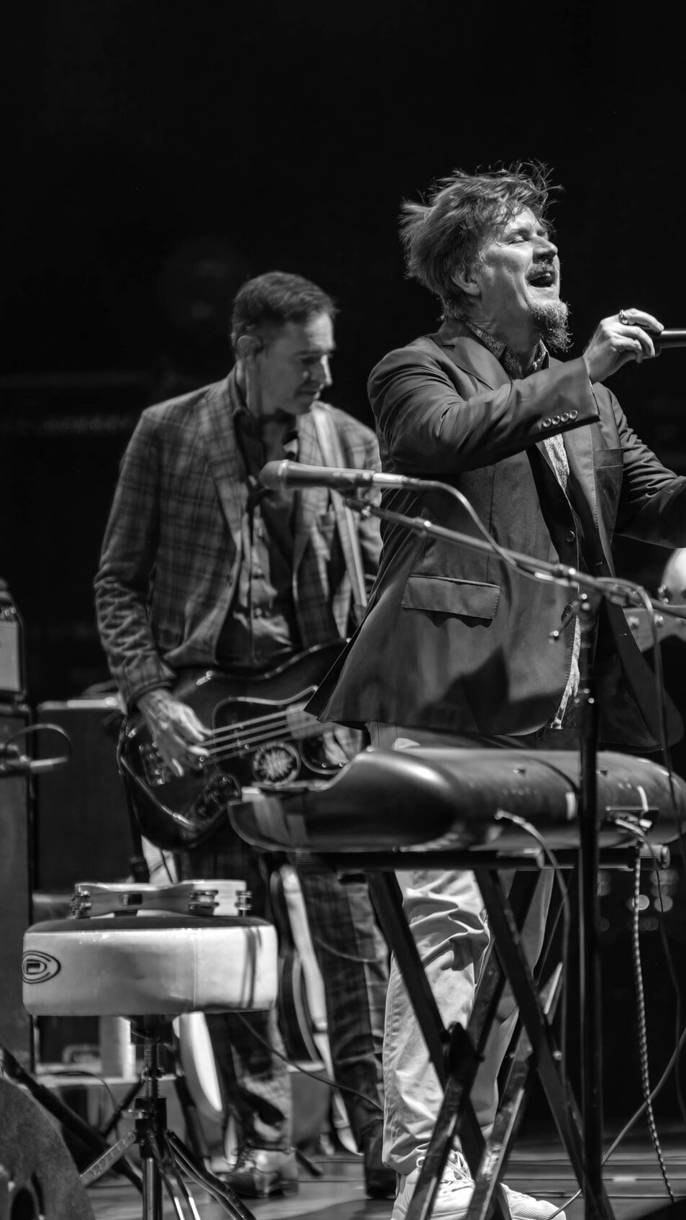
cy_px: 610
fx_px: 10219
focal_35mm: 316
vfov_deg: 6.8
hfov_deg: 3.8
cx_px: 616
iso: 3200
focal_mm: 200
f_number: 2.8
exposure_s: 1/400
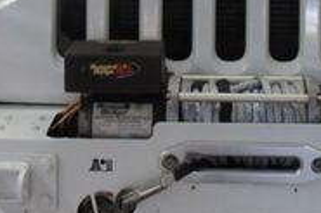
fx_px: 1016
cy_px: 50
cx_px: 187
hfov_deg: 17.9
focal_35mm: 114
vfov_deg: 12.0
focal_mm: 22
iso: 400
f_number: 4.5
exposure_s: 1/100
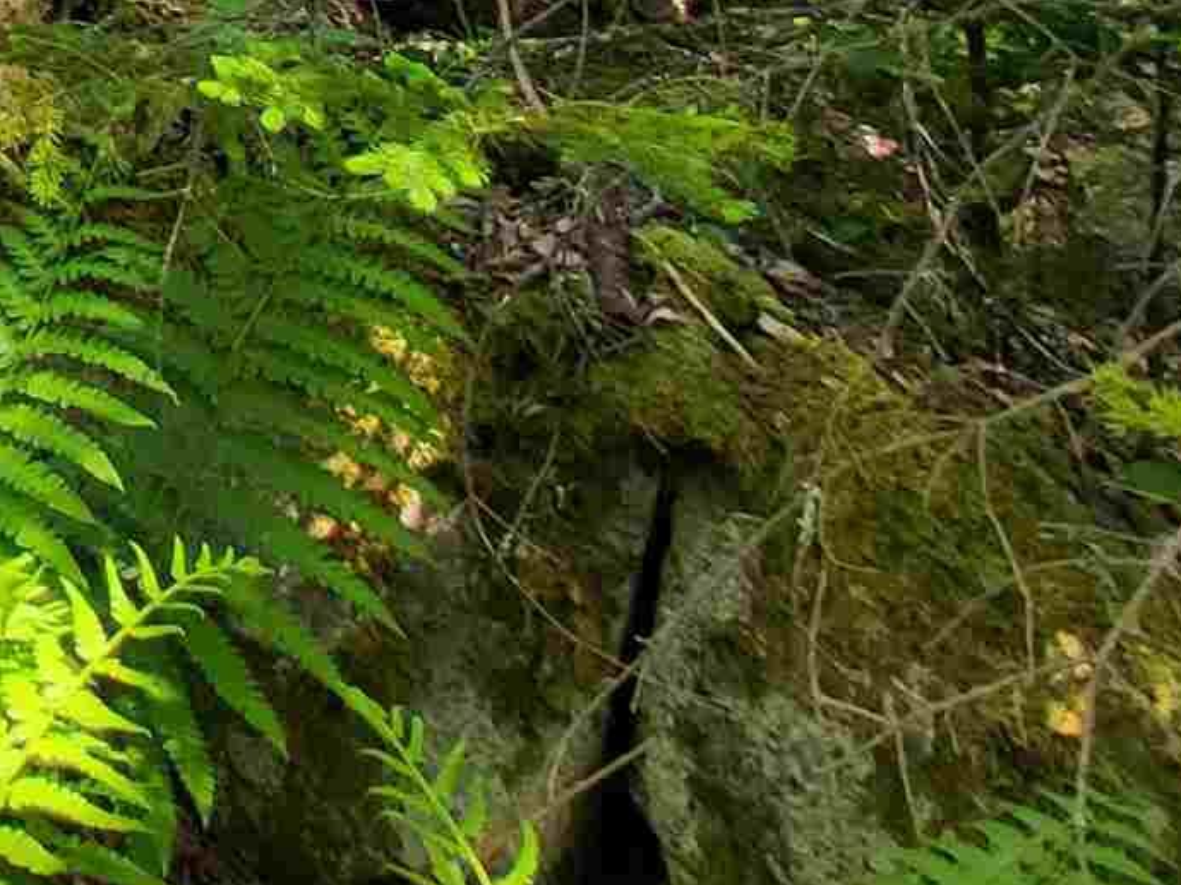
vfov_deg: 16.9
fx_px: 1978
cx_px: -852
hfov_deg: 22.5
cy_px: -991
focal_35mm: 58
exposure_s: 1/151
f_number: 2.2
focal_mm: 1.74
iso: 32
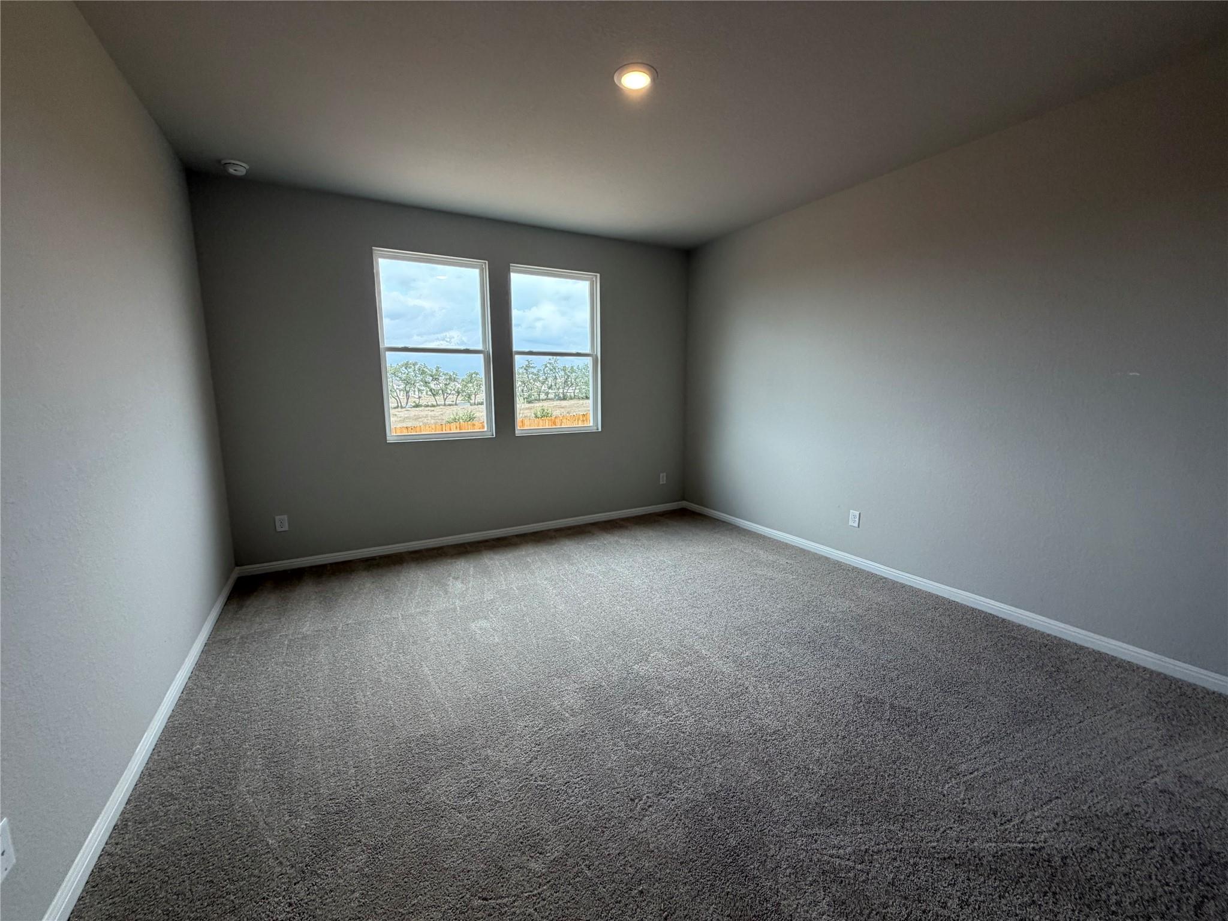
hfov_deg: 102.1
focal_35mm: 14
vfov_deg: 85.7
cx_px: 614
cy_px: 460
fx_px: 497
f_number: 2.2
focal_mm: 2.22
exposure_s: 1/121
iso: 125
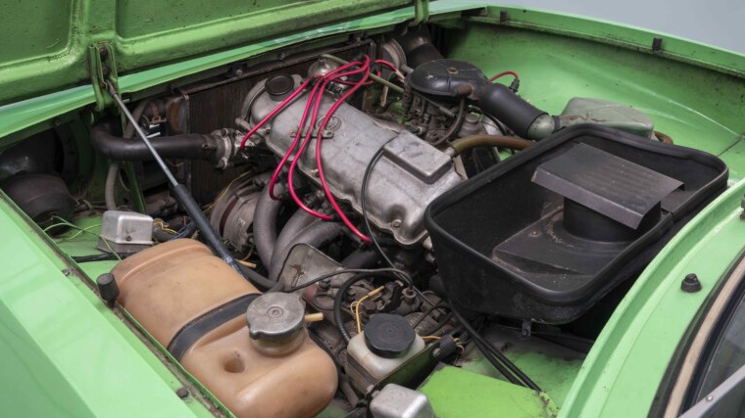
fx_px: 721
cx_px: 374
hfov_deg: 54.6
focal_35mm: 37
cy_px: 218
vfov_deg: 32.4
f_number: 13
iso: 100
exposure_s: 5
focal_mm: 34.5
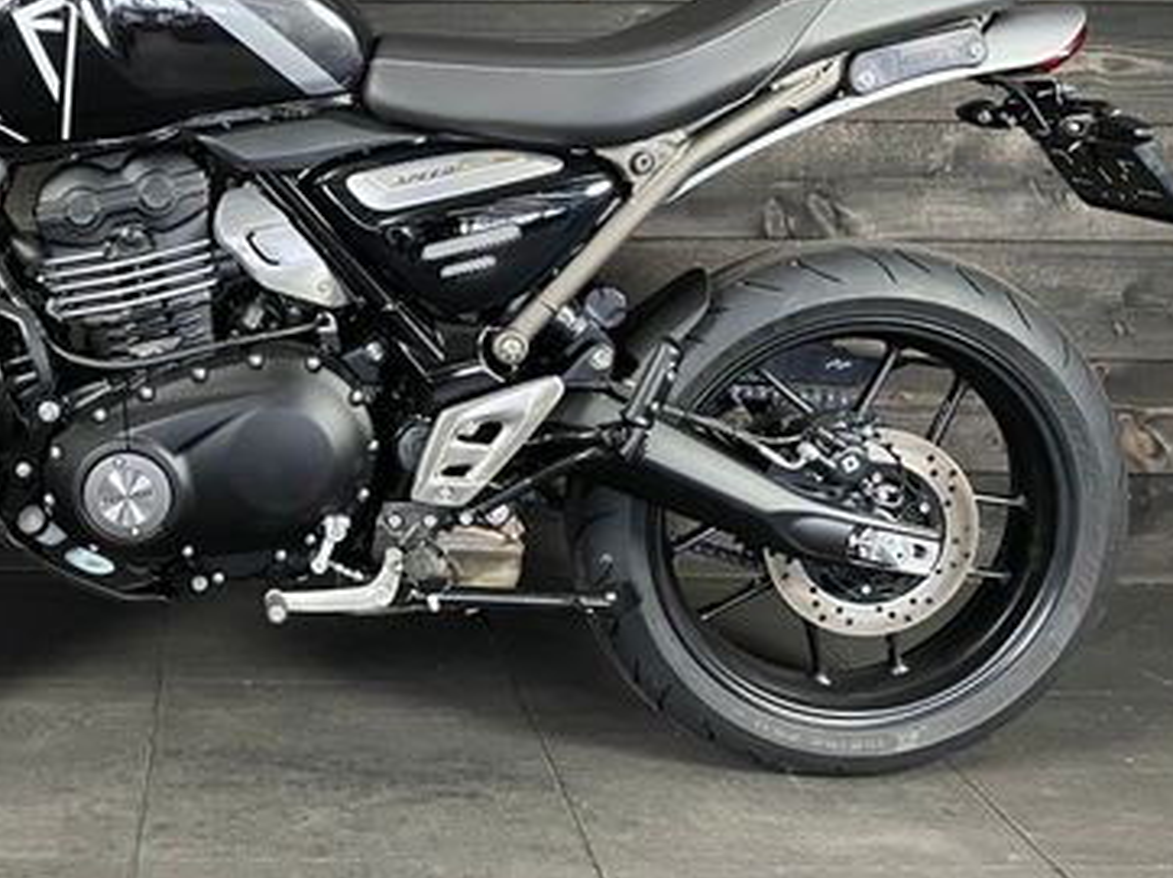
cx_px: 230
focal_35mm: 46
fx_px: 1558
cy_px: 266
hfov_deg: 39.6
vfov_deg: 31.1
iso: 500
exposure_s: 1/33
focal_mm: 4.2
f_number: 1.6
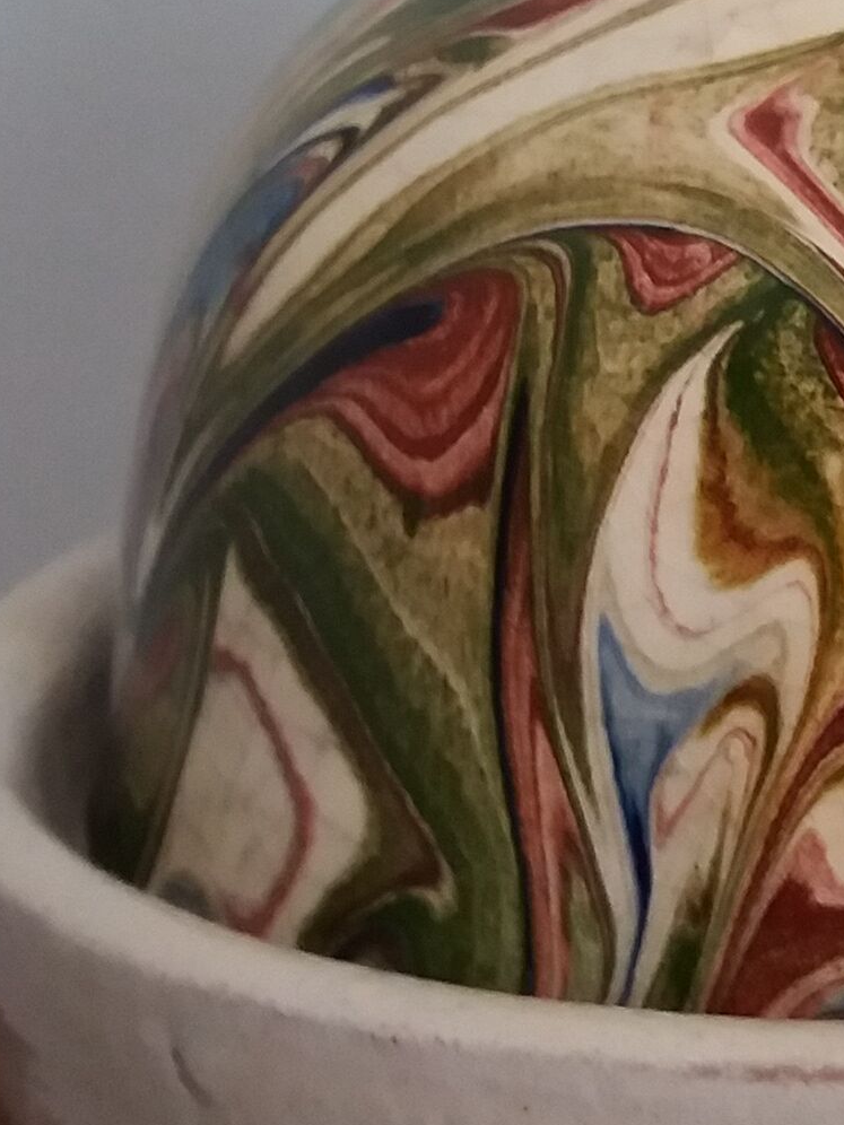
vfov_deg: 16.9
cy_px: 302
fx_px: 3771
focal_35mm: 116
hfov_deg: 12.5
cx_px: 980
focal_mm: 3.7
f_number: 1.9
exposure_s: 1/30
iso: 160
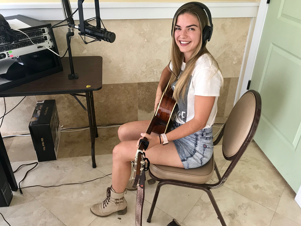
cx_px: 156
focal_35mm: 29
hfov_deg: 61.6
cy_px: 114
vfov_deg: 48.2
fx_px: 252
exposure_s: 1/20
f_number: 1.8
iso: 40
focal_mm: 3.99
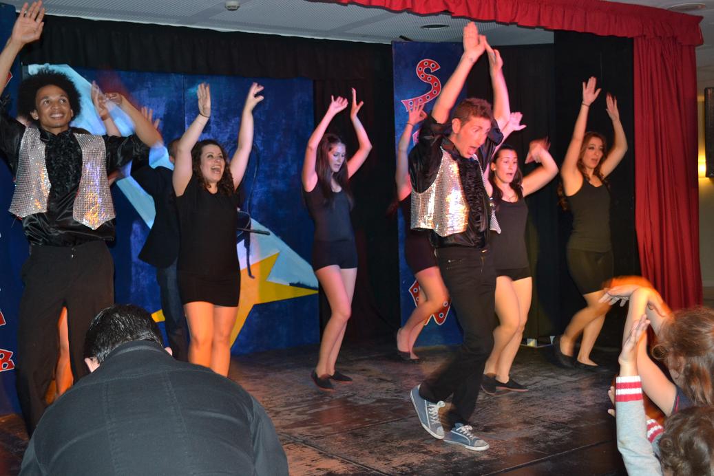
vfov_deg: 30.9
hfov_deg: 45.0
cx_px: 357
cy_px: 238
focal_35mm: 44
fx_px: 863
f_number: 4.5
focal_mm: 29
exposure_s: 1/30
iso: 800
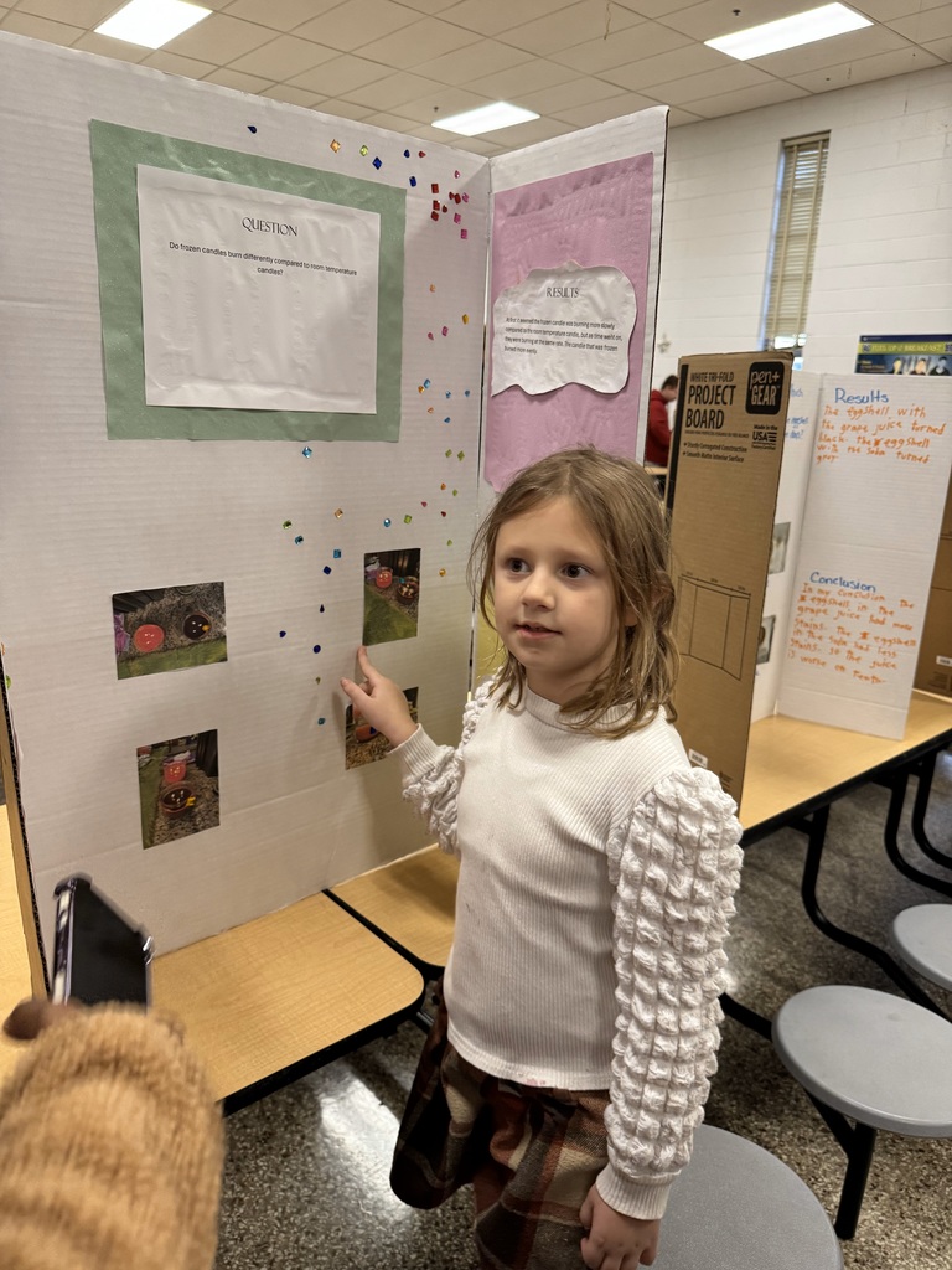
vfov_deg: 71.6
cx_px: 476
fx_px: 880
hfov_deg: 56.8
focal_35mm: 24
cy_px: 635
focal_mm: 6.76
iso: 250
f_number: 1.78
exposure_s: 1/60
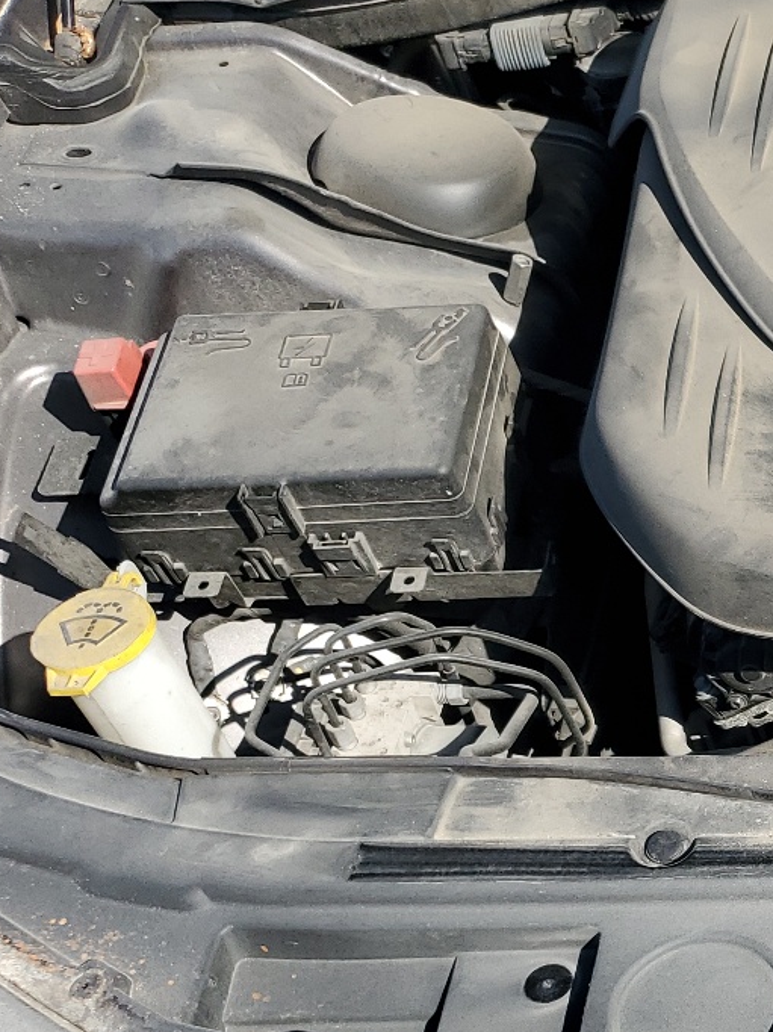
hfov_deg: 20.6
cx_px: 1151
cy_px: 728
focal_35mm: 61
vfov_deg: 31.3
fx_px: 1817
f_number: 1.5
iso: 50
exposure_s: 1/2000
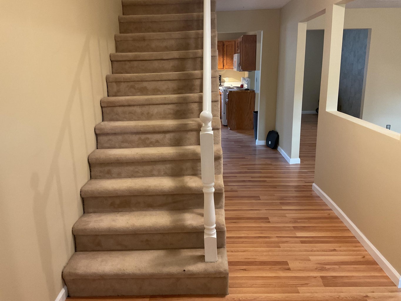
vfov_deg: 48.2
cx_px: 200
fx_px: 336
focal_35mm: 29
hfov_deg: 61.7
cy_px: 150
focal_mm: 3
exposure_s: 1/40
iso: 200
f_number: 1.8
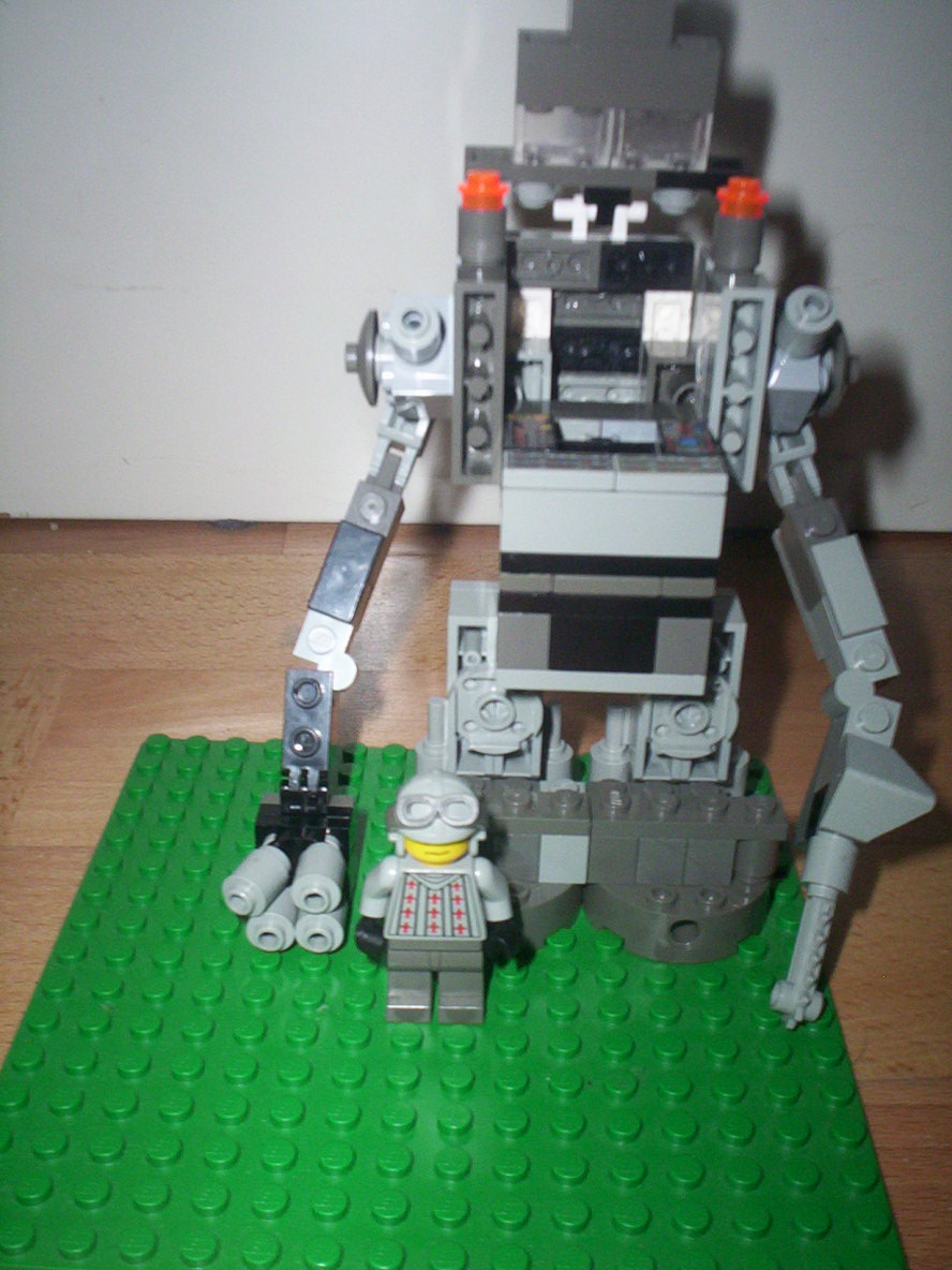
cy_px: 635
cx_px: 476
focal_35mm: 38
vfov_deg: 49.0
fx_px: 1393
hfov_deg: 37.7
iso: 140
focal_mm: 4.99
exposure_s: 1/60
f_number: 4.5
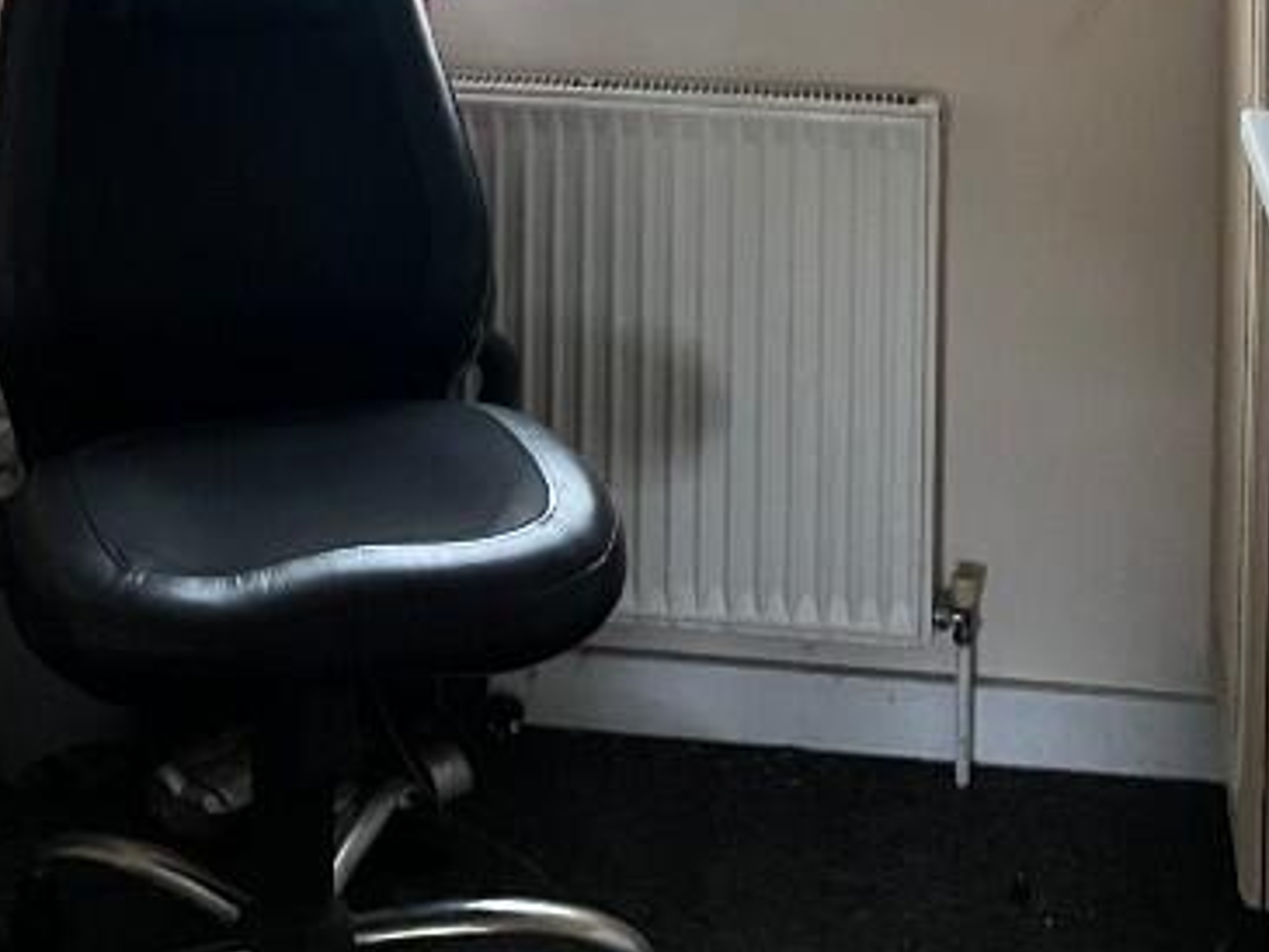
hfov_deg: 26.6
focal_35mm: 73
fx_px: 2677
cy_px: -379
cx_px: 515
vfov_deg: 18.4
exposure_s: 1/33
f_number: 1.6
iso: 400
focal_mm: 5.1
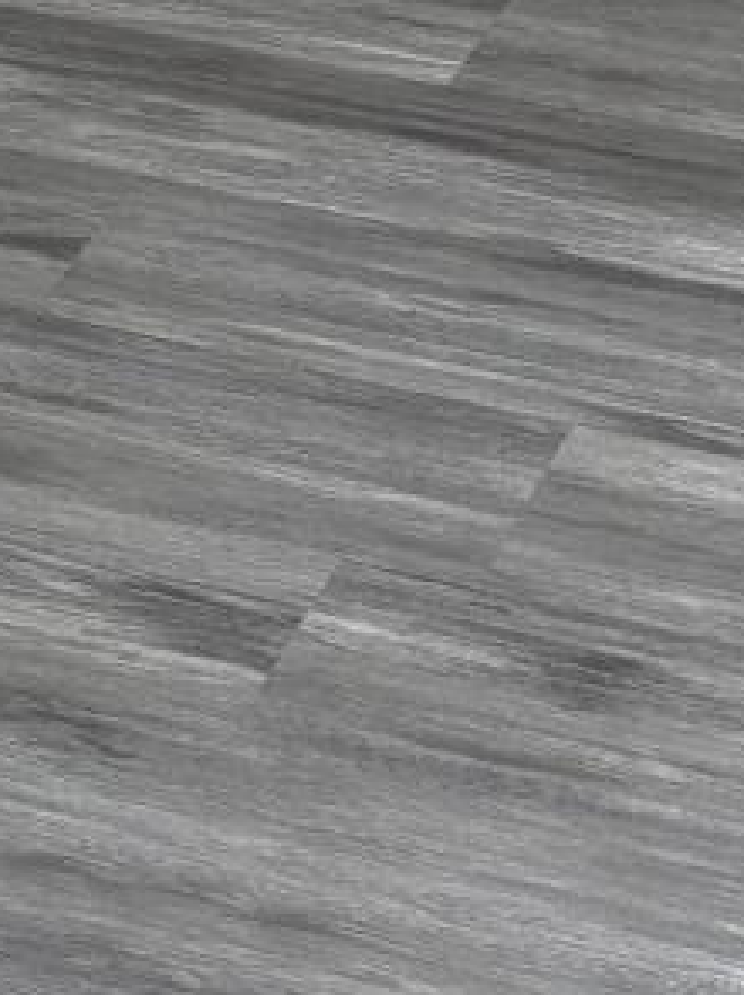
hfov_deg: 8.3
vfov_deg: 10.9
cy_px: -298
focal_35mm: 177
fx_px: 5080
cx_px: 57
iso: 80
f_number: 1.6
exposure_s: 1/120
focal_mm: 5.96
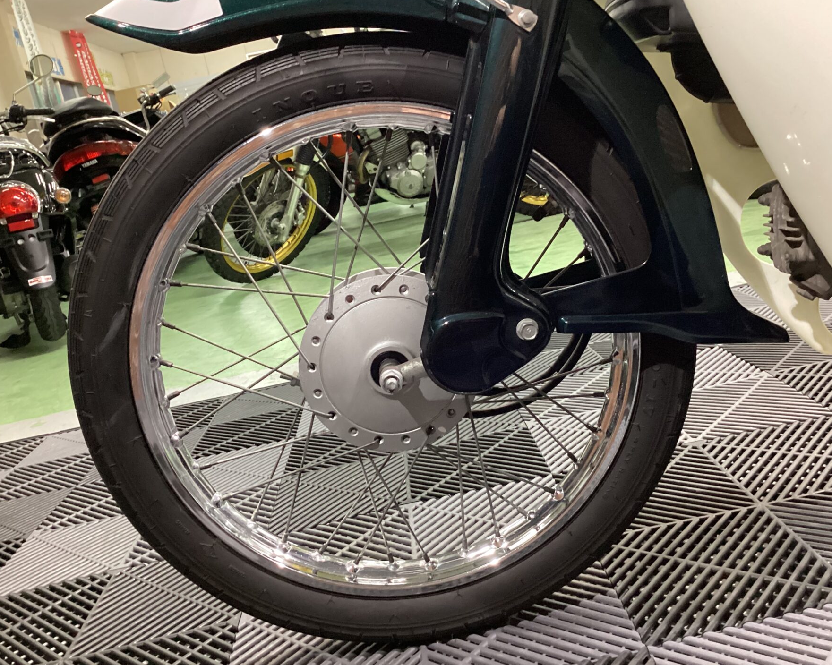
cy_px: 335
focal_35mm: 33
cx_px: 435
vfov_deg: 44.5
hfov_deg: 54.2
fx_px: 812
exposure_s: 1/30
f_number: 2.4
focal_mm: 3.3
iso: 500
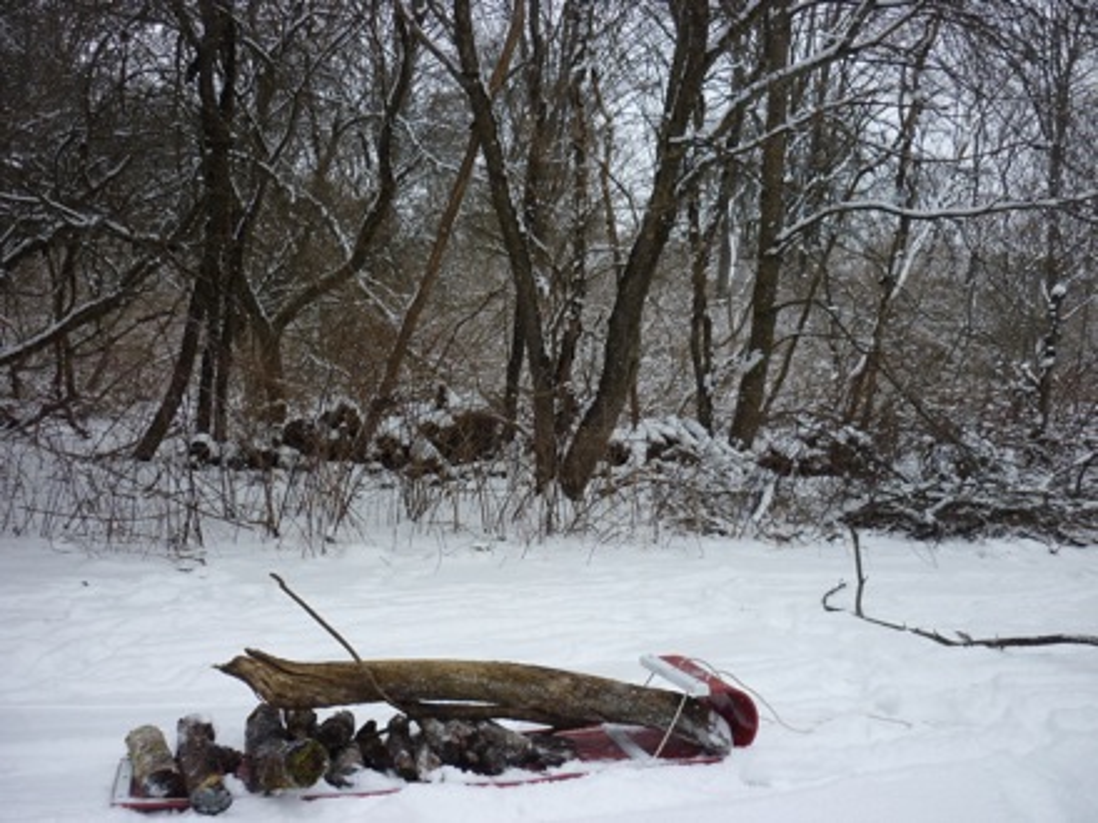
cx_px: 549
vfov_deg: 42.9
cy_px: 412
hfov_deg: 55.4
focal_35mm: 33
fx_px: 1047
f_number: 2.8
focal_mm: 5.5
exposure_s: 1/320
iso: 80
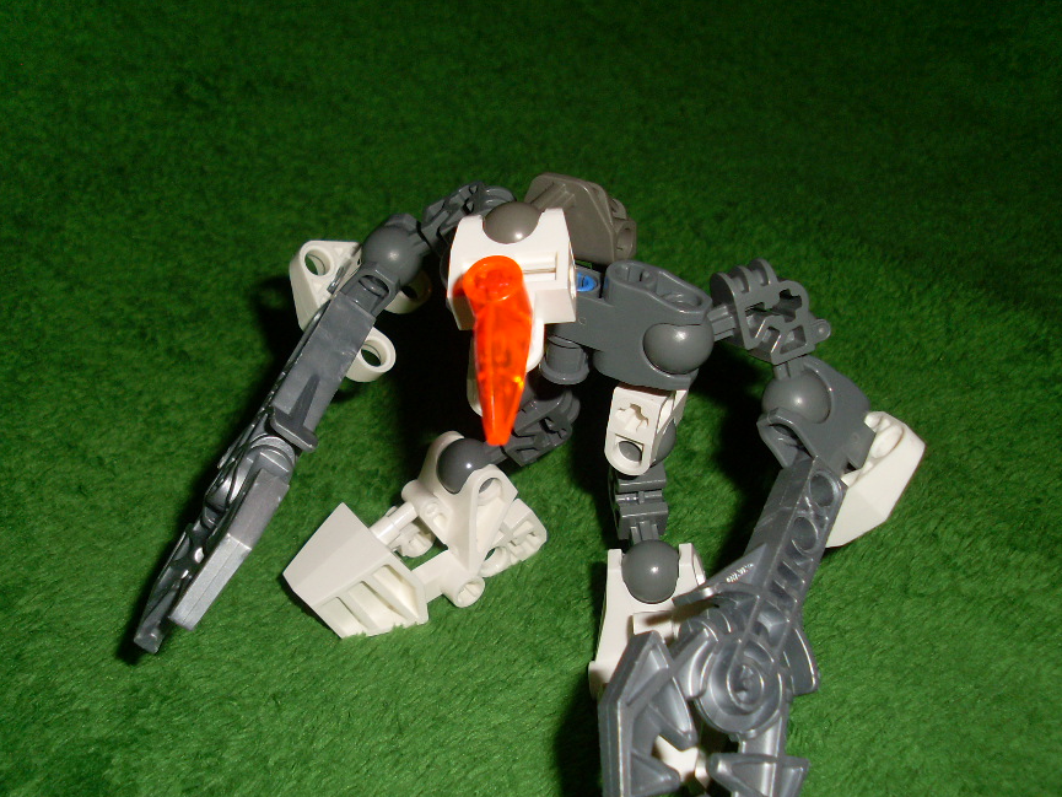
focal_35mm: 45
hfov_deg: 42.1
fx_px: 1381
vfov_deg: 32.1
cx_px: 497
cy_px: 458
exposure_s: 1/45
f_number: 7.7
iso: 100
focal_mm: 6.3
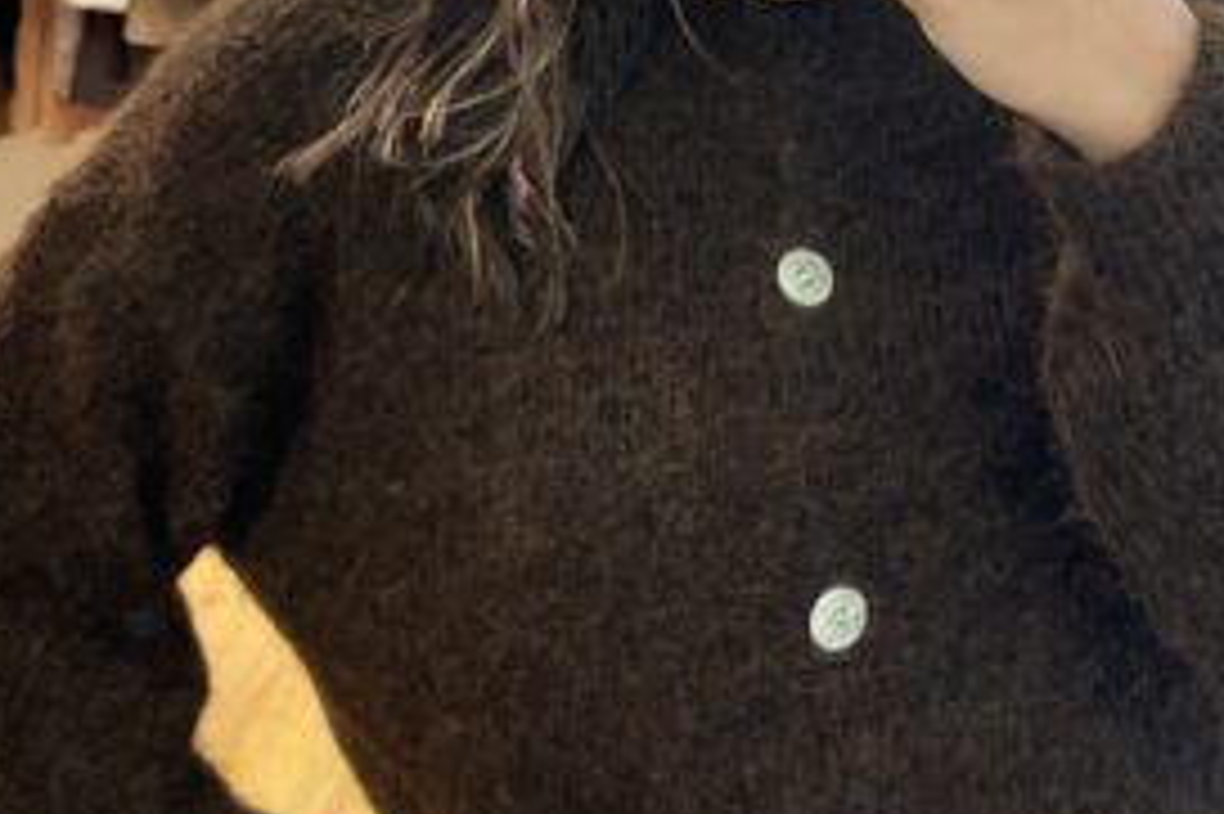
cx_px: 724
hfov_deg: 35.0
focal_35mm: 57
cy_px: 155
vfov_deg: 23.4
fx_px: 1937
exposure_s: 1/110
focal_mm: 5.1
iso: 125
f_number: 1.6
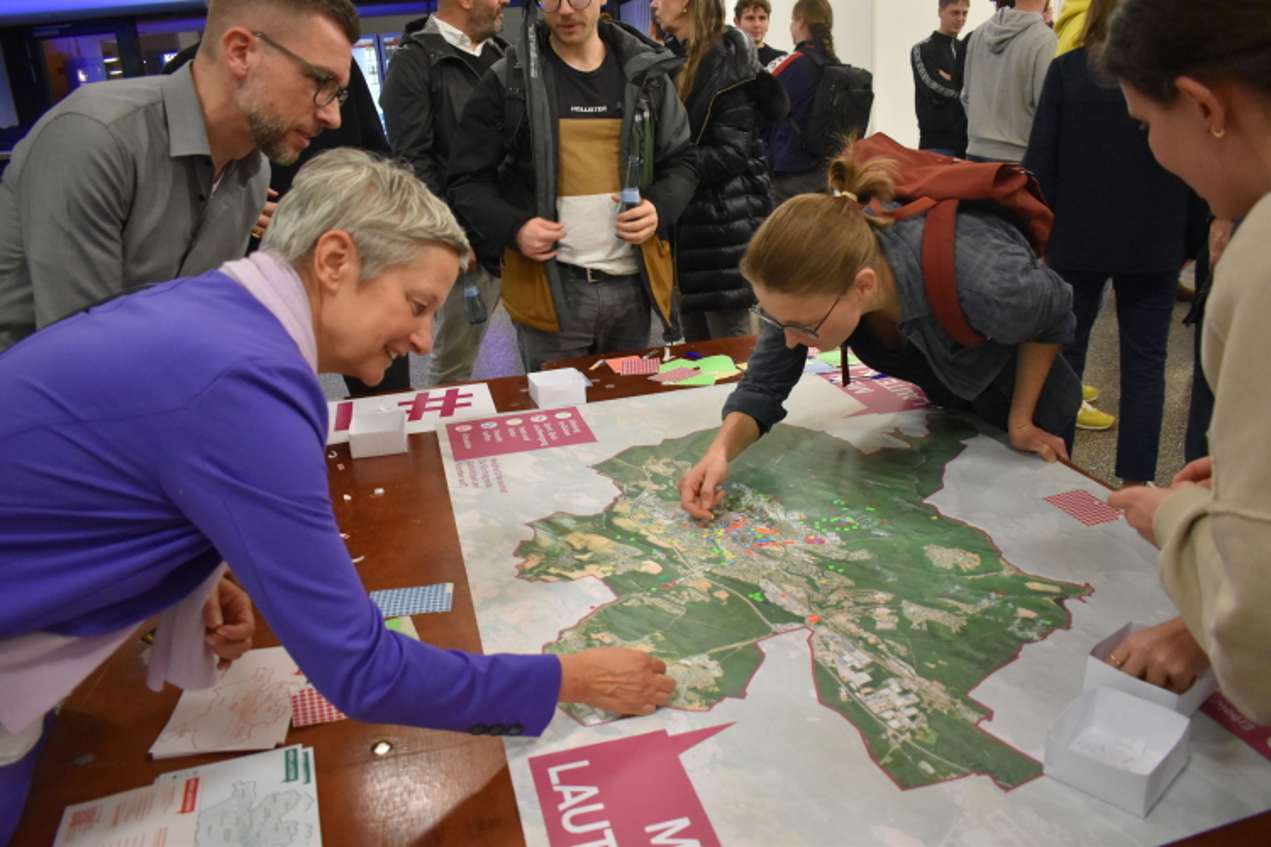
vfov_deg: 47.9
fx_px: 953
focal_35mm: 27
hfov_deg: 67.4
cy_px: 424
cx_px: 636
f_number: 3.5
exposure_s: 1/60
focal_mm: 18
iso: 2000
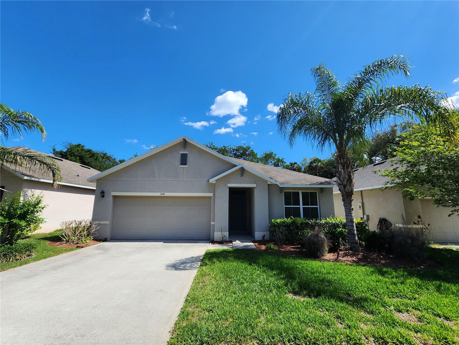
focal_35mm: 13
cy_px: 172
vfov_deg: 89.9
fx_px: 172
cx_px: 230
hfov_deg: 106.2
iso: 50
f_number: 2.2
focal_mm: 2.2
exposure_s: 1/1904
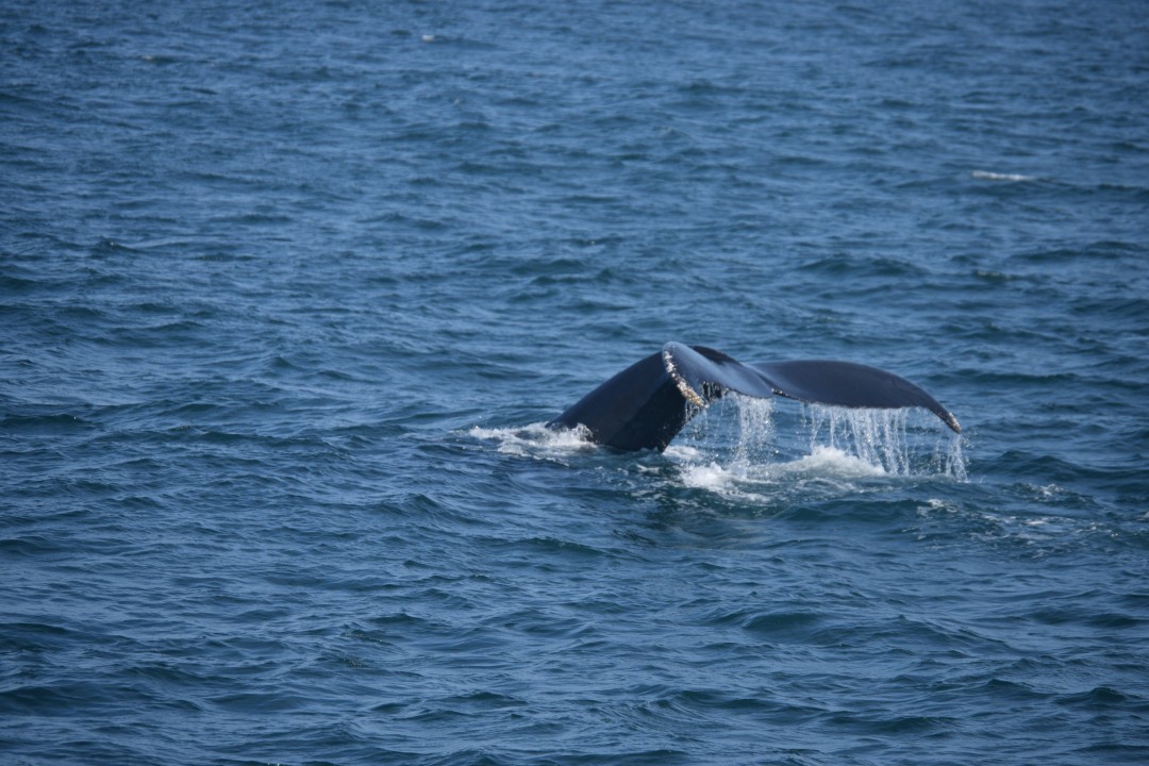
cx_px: 574
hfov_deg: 9.5
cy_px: 383
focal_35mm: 218
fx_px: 6941
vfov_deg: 6.3
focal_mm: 145
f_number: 5.6
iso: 200
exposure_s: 1/1600
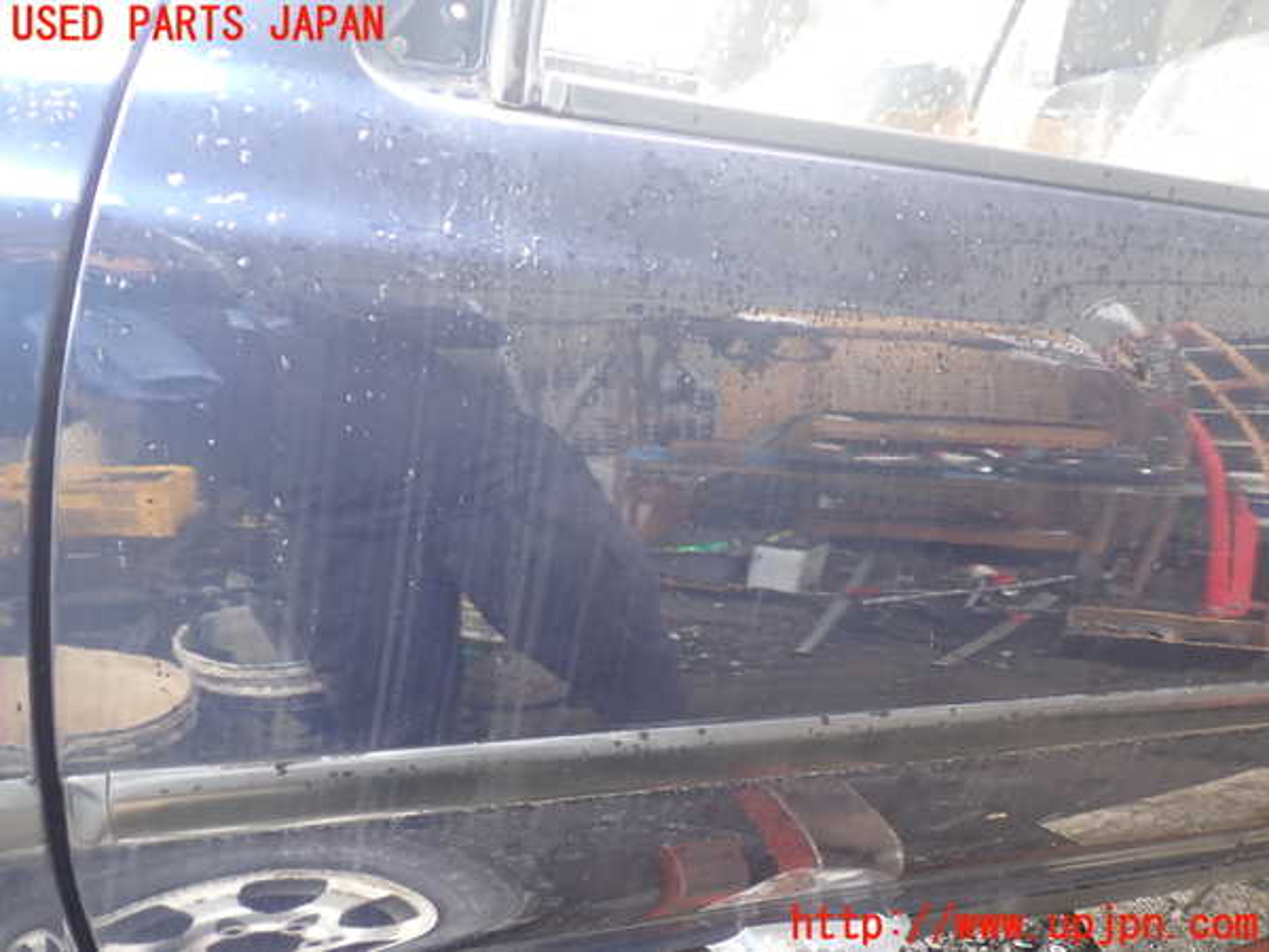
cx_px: 634
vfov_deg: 46.8
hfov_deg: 60.0
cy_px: 476
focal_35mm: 30
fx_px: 1100
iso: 200
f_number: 2.3
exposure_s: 1/30
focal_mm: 5.4
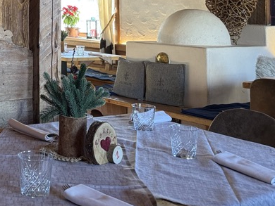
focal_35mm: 63
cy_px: -38
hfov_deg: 28.3
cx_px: -18
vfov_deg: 21.7
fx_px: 501
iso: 200
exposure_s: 1/121
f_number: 1.78
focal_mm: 6.76
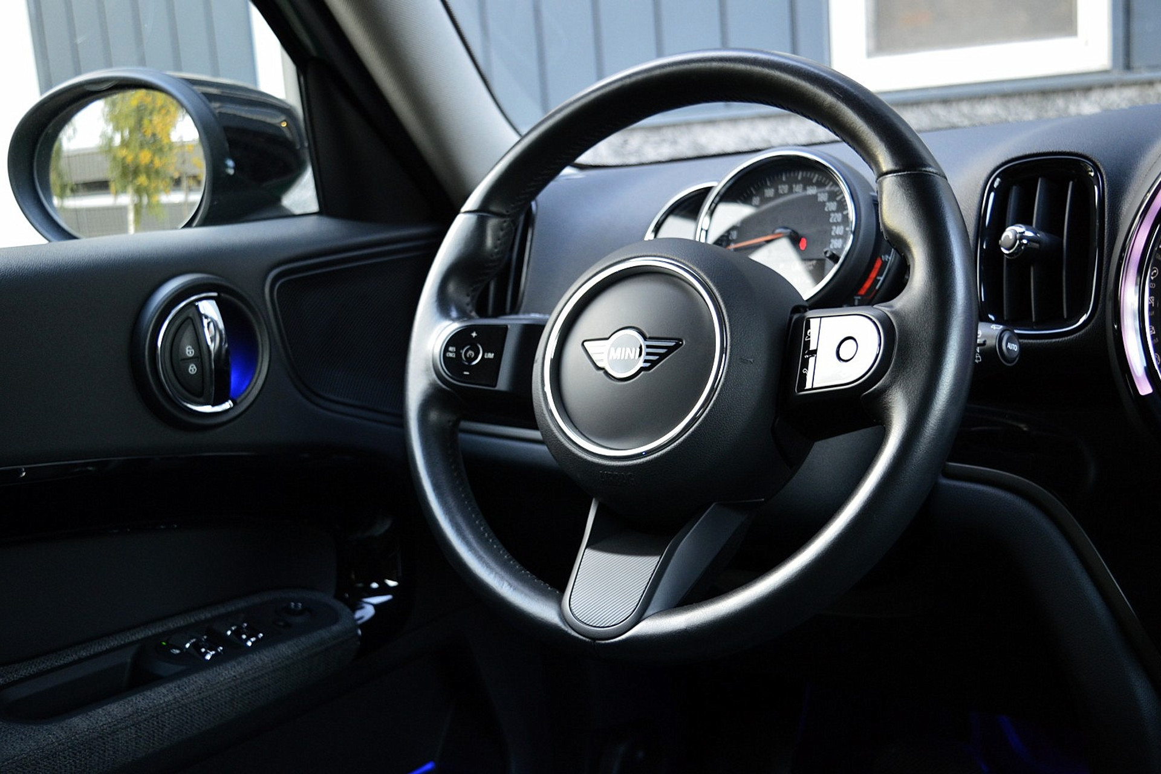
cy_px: 387
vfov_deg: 34.2
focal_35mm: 39
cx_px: 580
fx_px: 1258
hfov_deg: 49.6
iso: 800
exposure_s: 1/40
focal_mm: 26
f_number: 4
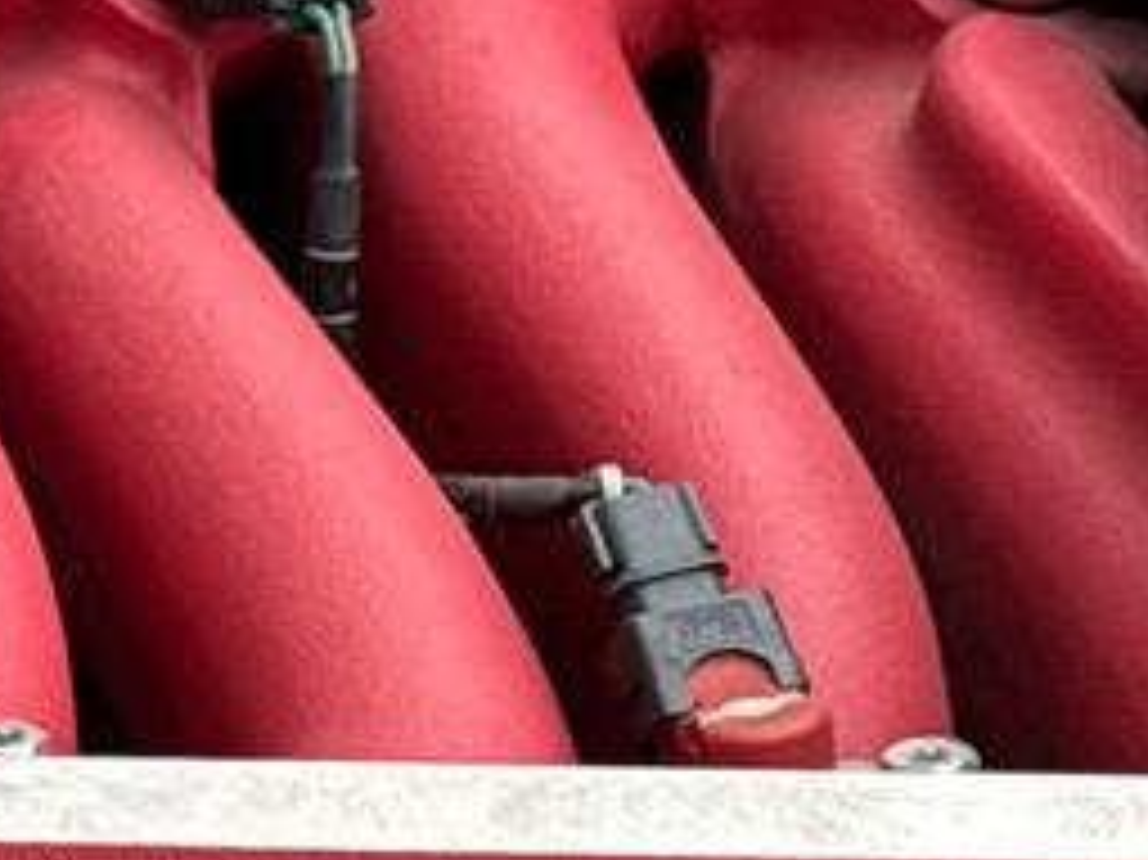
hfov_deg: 7.9
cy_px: 914
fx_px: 7989
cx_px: -1004
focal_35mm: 241
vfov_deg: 6.1
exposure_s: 1/414
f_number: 1.78
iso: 64
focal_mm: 6.76
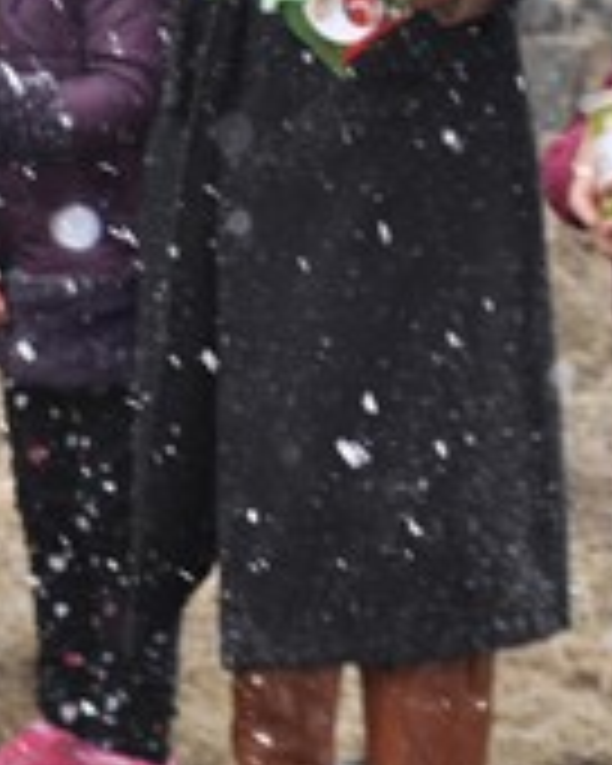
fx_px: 2196
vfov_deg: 19.6
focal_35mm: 97
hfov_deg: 13.7
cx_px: -590
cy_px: 184
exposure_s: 1/200
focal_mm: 18
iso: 200
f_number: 6.3
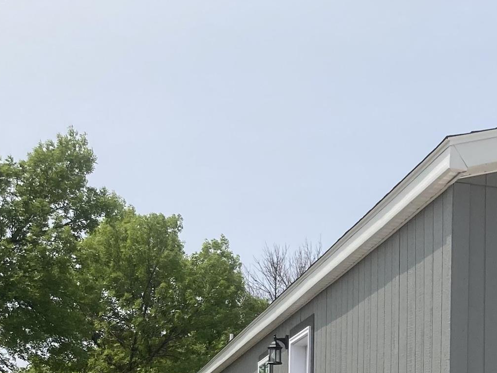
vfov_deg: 16.5
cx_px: 504
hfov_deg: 22.1
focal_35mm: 85
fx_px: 1220
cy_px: 470
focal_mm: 3.99
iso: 20
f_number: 1.8
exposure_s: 1/2703
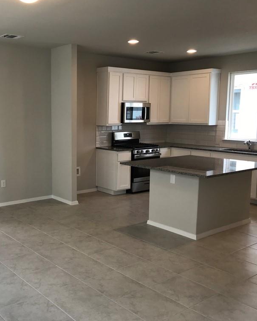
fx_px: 352
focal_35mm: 37
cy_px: 159
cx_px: 68
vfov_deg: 49.1
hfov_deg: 39.2
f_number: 1.8
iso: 25
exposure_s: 1/60
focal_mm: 3.99
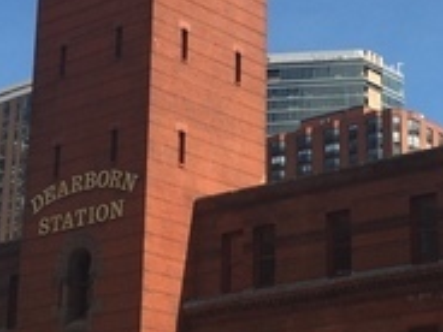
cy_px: 99
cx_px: 258
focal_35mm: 101
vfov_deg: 14.6
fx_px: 1293
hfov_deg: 19.4
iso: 32
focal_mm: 4.15
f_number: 2.2
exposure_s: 1/1980
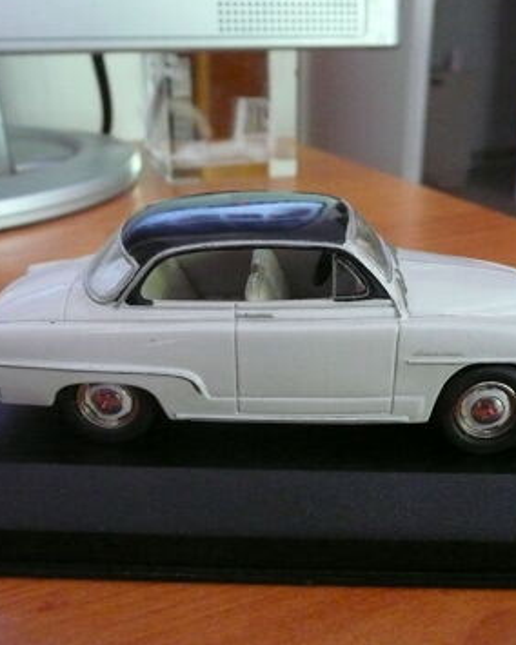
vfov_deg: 49.1
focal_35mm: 37
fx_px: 706
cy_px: 320
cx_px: 278
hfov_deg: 40.1
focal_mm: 4.6
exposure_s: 1/15
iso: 800
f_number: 3.3
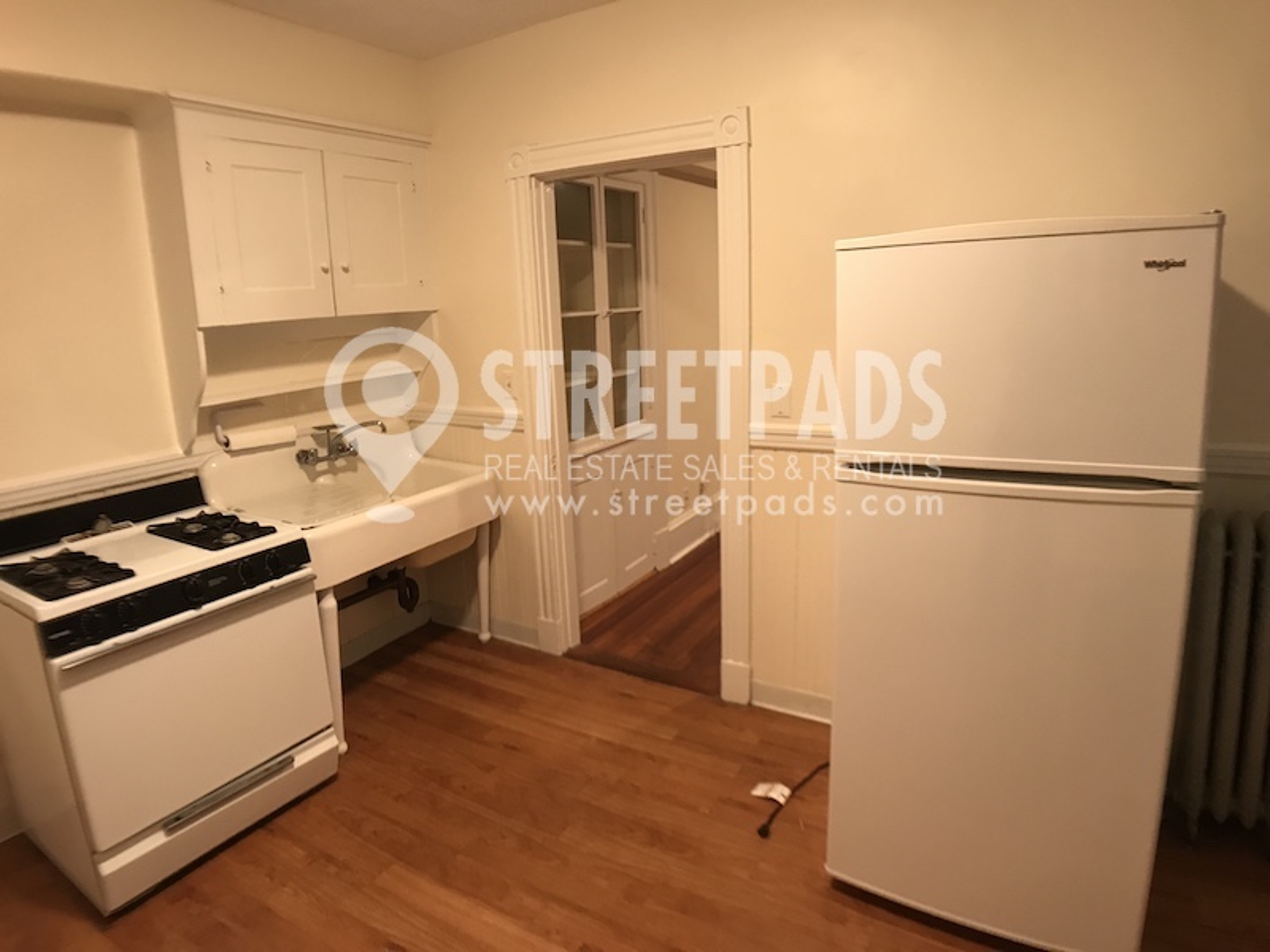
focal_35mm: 28
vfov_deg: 49.7
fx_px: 1027
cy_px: 476
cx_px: 635
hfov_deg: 63.4
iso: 40
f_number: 1.8
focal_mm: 3.99
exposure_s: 1/15
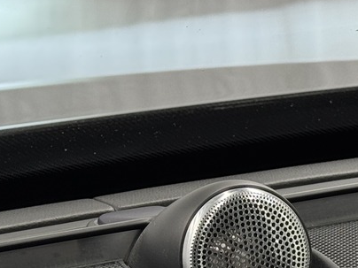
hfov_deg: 11.6
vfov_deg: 8.7
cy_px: 217
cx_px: 199
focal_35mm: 171
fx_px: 1768
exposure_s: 1/50
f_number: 1.78
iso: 64
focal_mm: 6.76
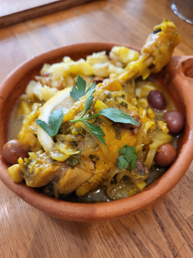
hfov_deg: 53.1
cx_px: 96
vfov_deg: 67.3
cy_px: 129
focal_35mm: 26
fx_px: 193
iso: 200
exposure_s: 1/50
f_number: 1.8
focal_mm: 5.4
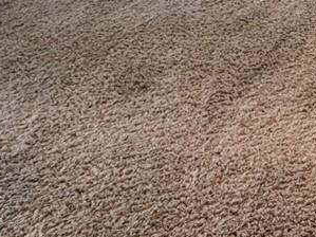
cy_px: -94
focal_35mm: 75
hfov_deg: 21.2
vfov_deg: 18.0
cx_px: 498
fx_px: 684
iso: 200
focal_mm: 2.22
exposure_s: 1/60
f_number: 2.2
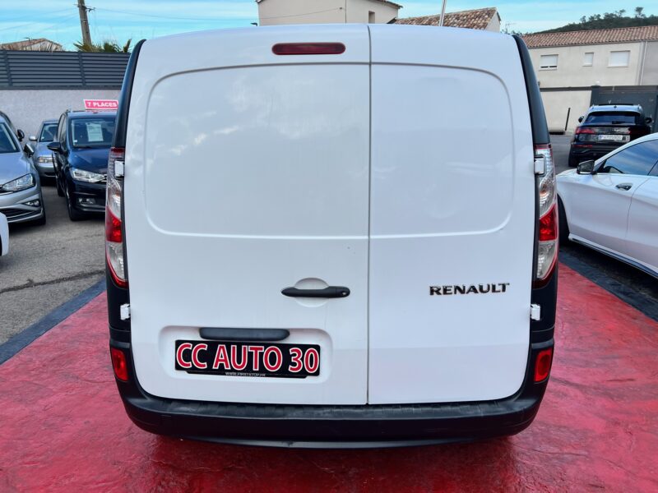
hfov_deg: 67.3
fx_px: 494
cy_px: 246
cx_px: 329
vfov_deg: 53.1
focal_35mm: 26
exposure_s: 1/1597
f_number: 1.5
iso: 50
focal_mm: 5.7
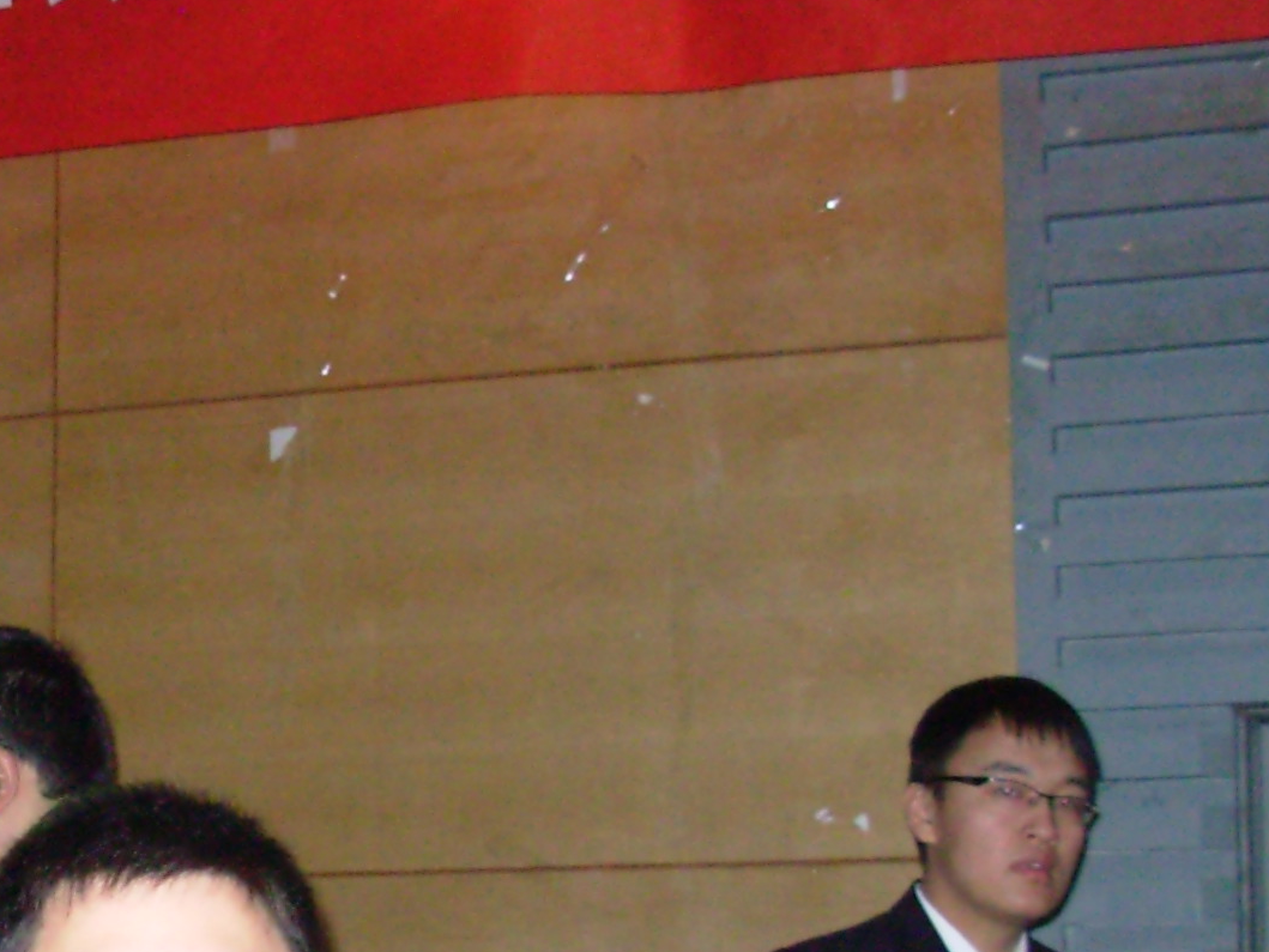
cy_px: 768
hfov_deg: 18.9
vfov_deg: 14.6
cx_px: 2
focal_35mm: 101
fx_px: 3704
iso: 200
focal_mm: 6.3
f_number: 2.9
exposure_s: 1/128
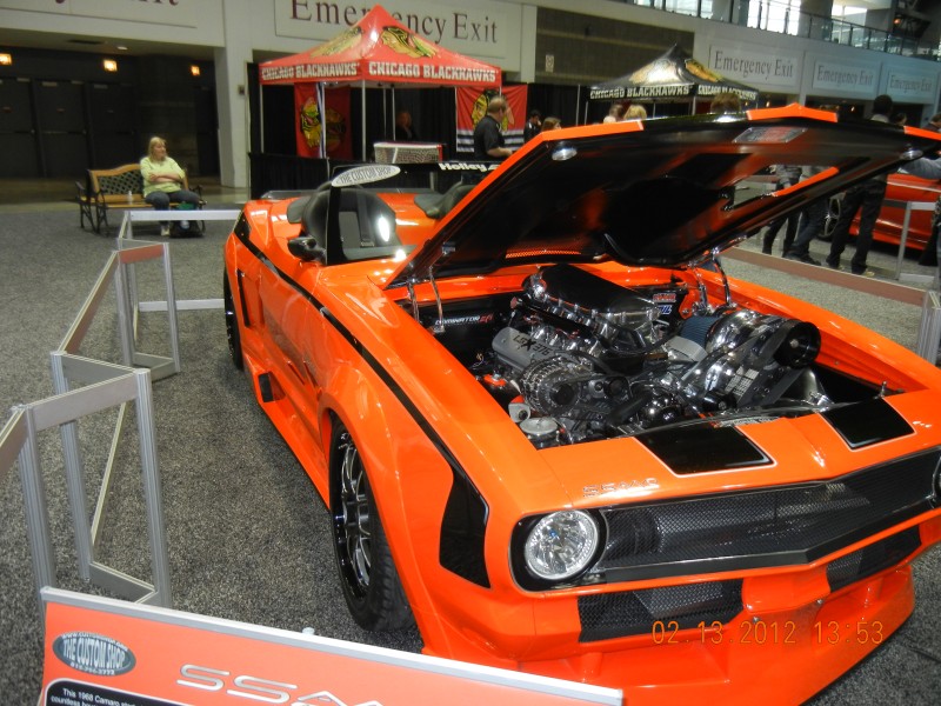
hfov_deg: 60.0
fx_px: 816
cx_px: 470
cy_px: 353
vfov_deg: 46.8
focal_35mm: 30
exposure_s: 1/30
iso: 305
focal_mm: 5.4
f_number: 3.5
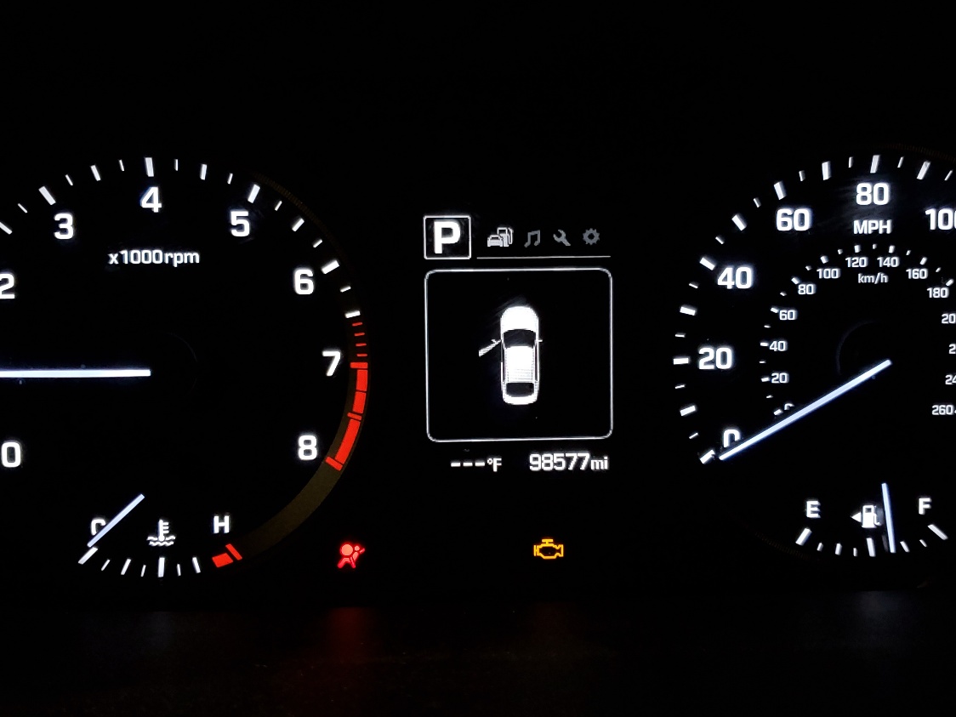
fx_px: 1022
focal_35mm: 37
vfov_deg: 38.7
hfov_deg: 50.1
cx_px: 490
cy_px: 349
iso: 139
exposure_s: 1/60.2
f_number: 1.5
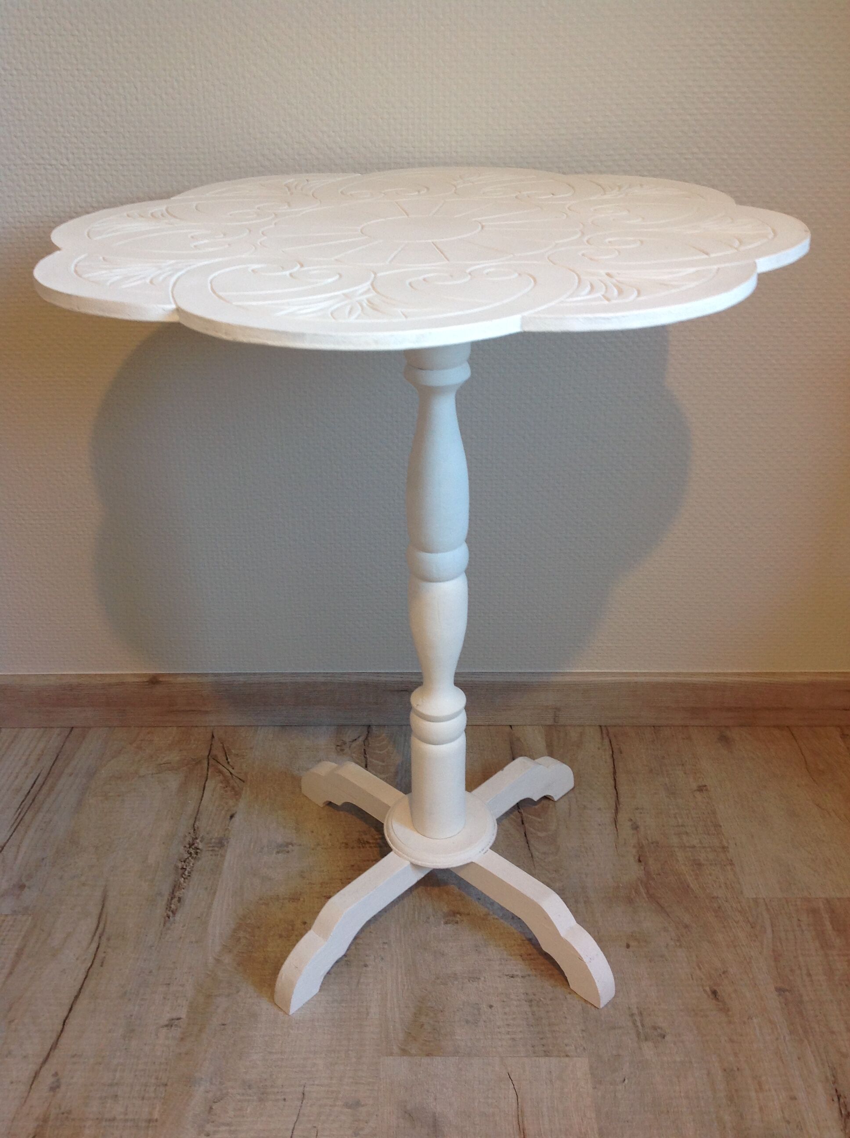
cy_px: 569
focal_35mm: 35
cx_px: 425
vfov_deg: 52.7
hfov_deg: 40.6
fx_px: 1149
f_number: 2.4
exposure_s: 1/15
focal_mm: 4.28
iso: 64
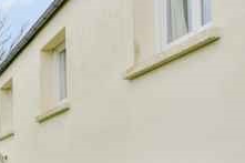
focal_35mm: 58
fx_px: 394
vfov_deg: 22.1
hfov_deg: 23.3
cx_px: -166
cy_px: 180
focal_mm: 16
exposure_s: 1/3200
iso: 800
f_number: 8
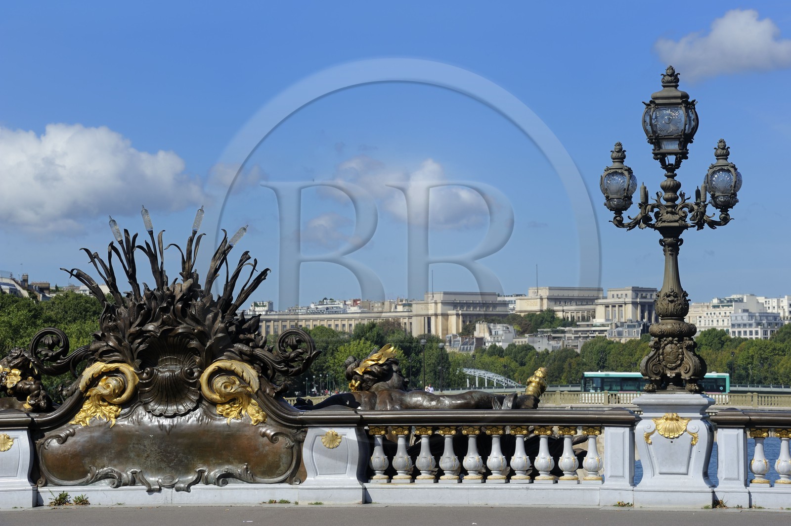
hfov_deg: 15.2
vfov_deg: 10.1
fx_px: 2963
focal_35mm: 135
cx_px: 396
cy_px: 263
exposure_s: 1/160
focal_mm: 135
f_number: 14
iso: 200
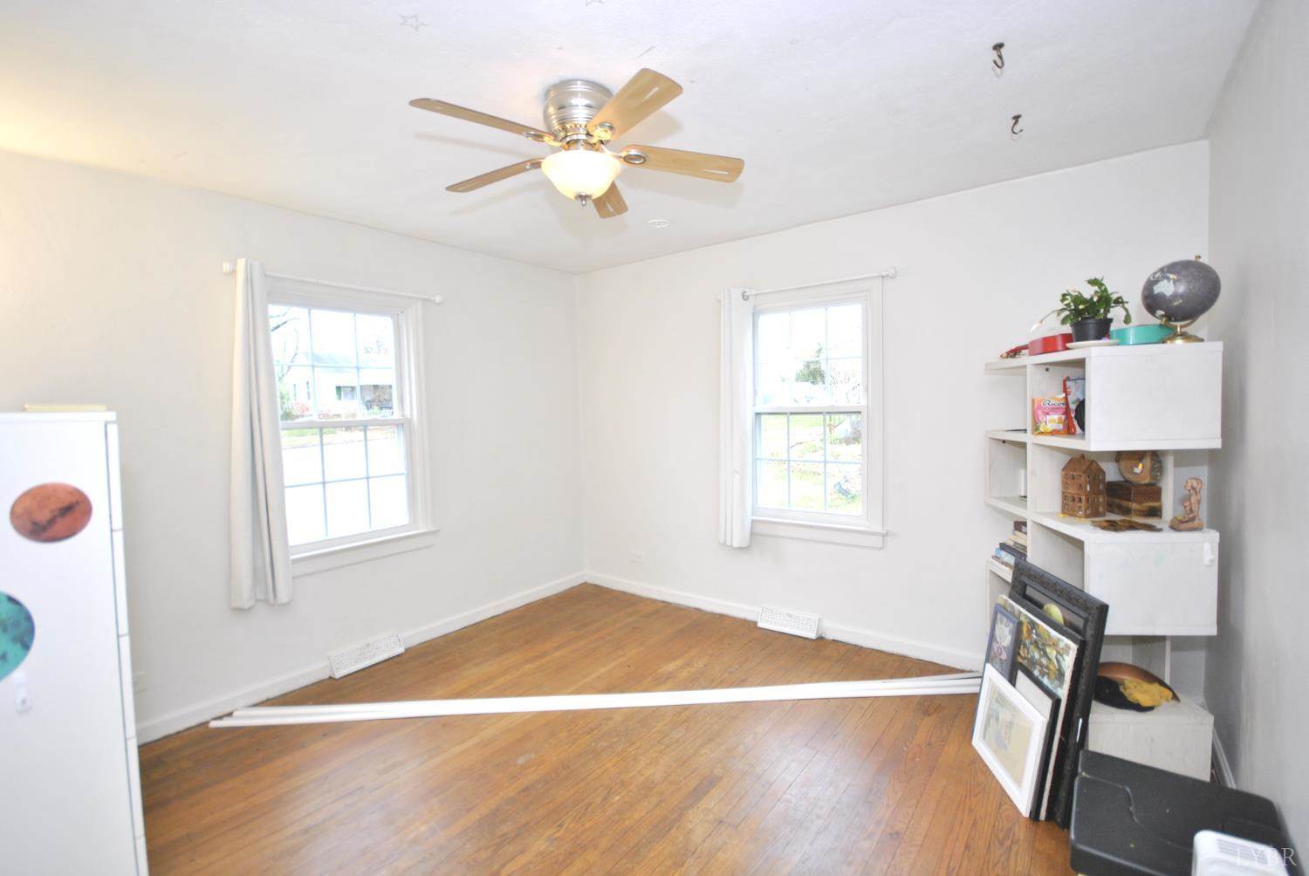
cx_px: 654
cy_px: 438
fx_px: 546
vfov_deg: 77.5
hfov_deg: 100.3
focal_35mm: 15
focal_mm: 10
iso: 320
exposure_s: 1/30
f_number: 4
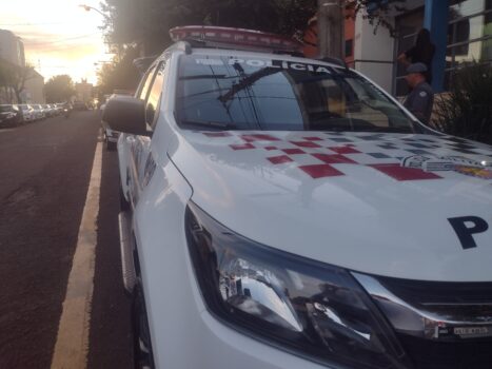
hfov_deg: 65.3
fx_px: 384
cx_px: 246
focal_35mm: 27
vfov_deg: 51.3
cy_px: 184
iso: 100
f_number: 1.7
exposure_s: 1/164
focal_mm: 4.71
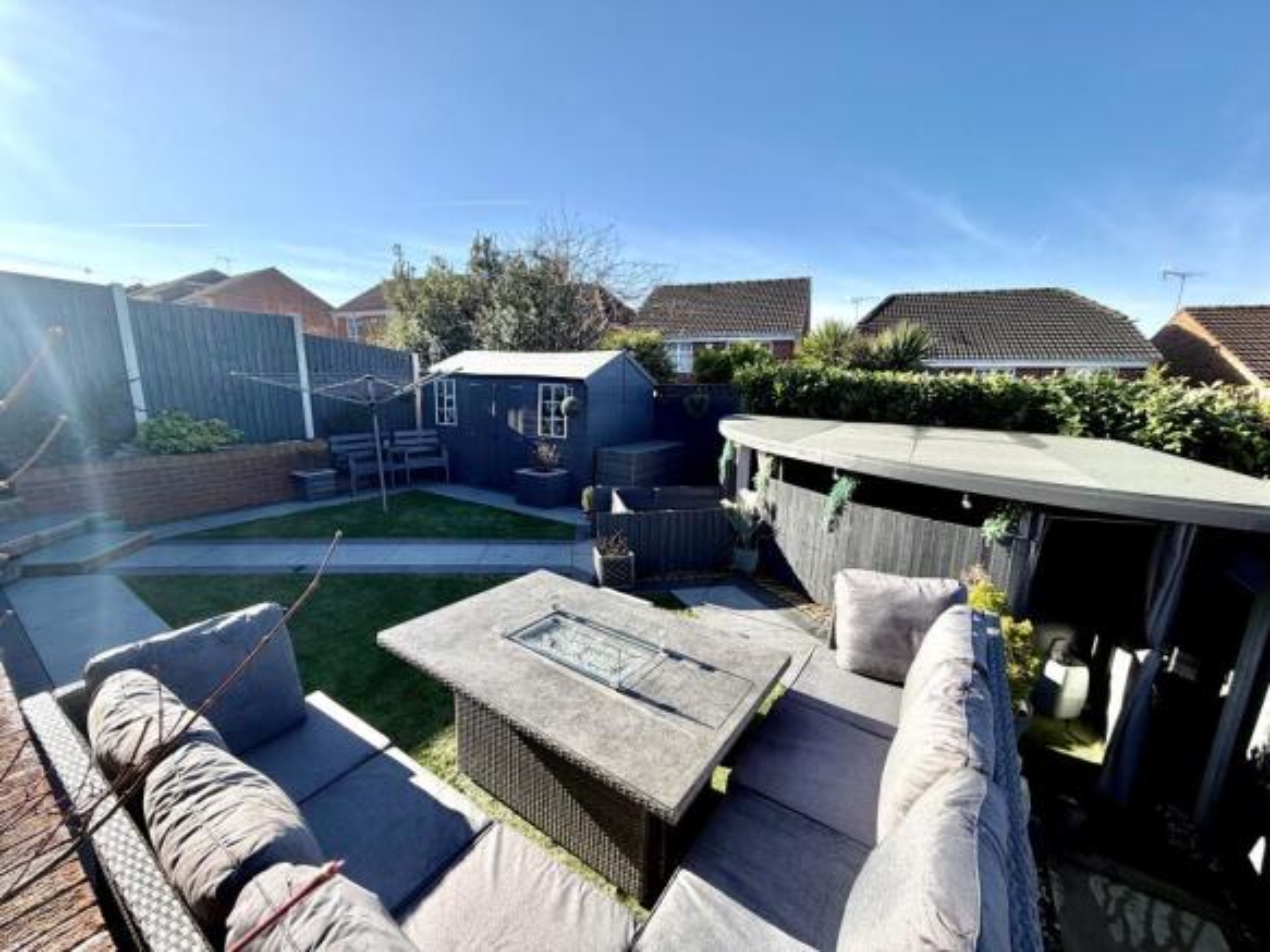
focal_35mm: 14
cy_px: 476
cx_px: 635
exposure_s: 1/770
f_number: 2.2
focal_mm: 2.22
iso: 40
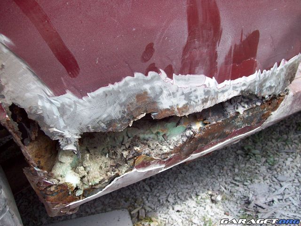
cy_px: 113
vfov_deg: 39.7
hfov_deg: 51.4
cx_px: 150
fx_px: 313
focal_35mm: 36
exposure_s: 1/246
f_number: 2.7
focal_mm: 6
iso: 80
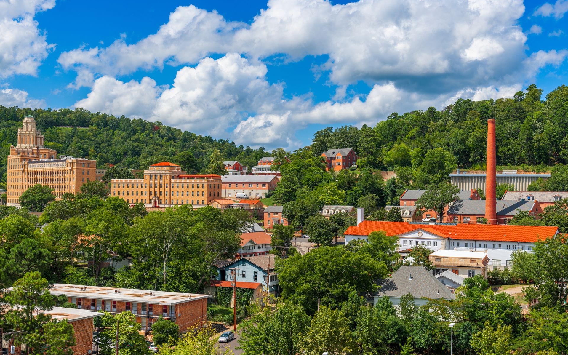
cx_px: 284
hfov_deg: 41.1
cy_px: 188
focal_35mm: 49
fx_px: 758
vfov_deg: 26.3
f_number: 8
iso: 64
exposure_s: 1/250
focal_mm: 48
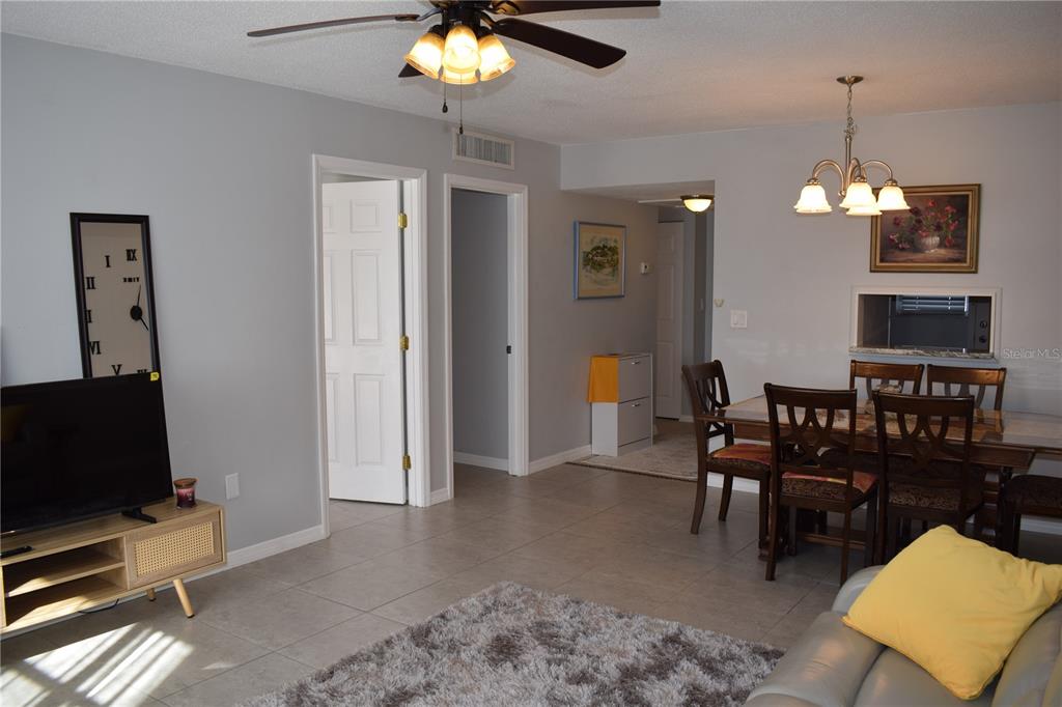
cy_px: 354
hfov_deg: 67.4
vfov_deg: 47.9
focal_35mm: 27
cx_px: 531
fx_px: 796
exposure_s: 1/125
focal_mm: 18
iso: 250
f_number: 5.6
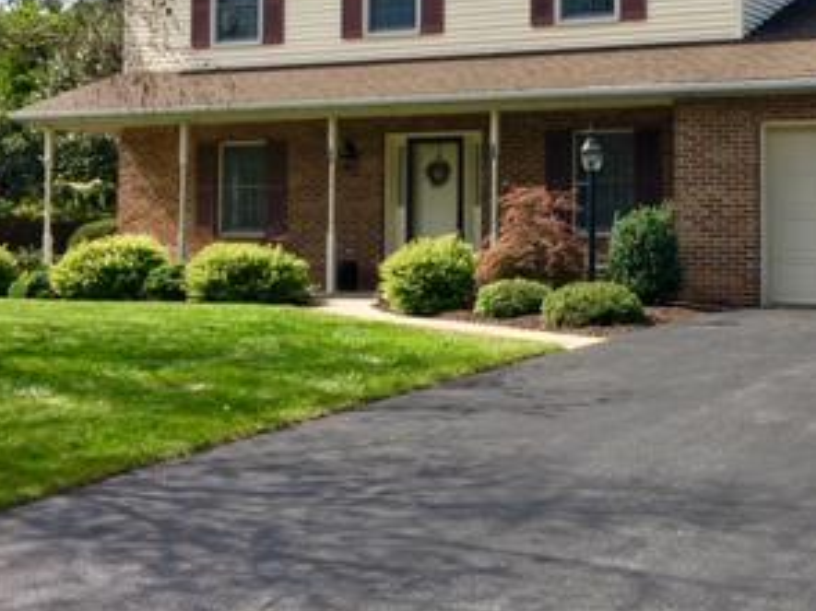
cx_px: 589
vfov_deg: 23.1
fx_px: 1484
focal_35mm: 63
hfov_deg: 30.3
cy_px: 177
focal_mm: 4.15
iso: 25
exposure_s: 1/938
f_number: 2.2
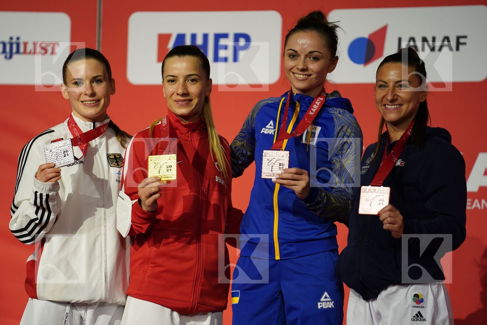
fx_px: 2638
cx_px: 244
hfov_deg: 10.5
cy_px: 162
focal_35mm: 195
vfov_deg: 7.0
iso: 640
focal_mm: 195
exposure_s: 1/250
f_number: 2.8
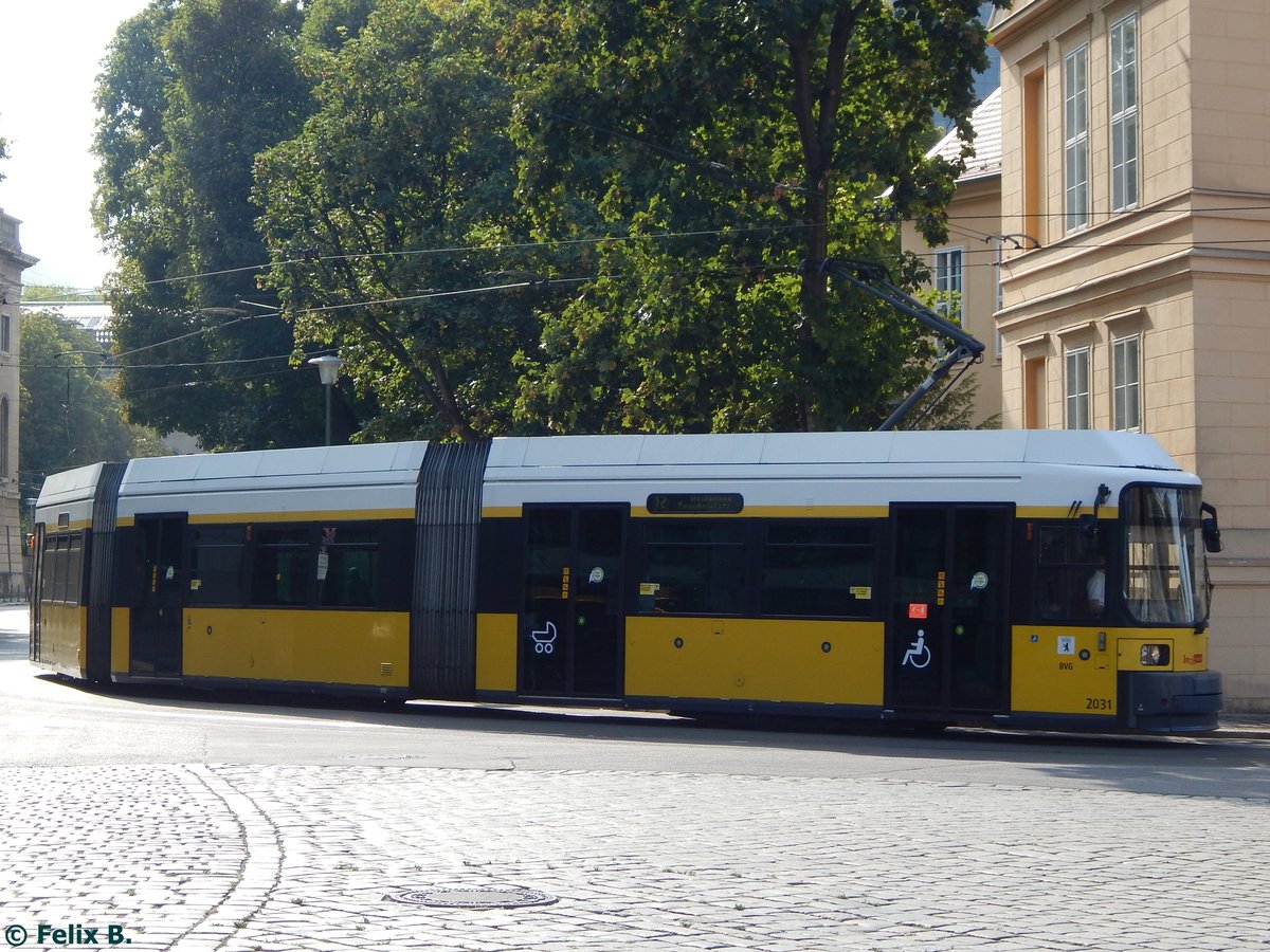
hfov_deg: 26.0
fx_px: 2752
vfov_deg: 19.6
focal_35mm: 75
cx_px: 635
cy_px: 476
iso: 125
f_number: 4.2
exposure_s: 1/500
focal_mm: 13.5
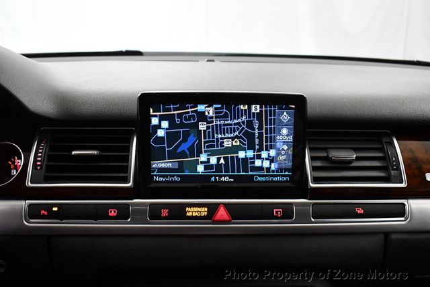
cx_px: 215
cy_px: 144
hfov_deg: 53.1
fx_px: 430
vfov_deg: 36.9
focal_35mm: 36
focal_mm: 18
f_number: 3.5
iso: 3200
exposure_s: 1/125
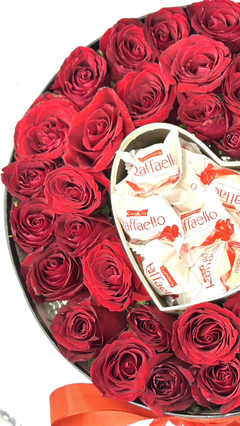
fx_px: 792
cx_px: 228
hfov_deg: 16.9
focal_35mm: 70
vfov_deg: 30.1
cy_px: 214
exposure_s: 1/100
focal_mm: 6.86
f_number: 1.78
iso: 100
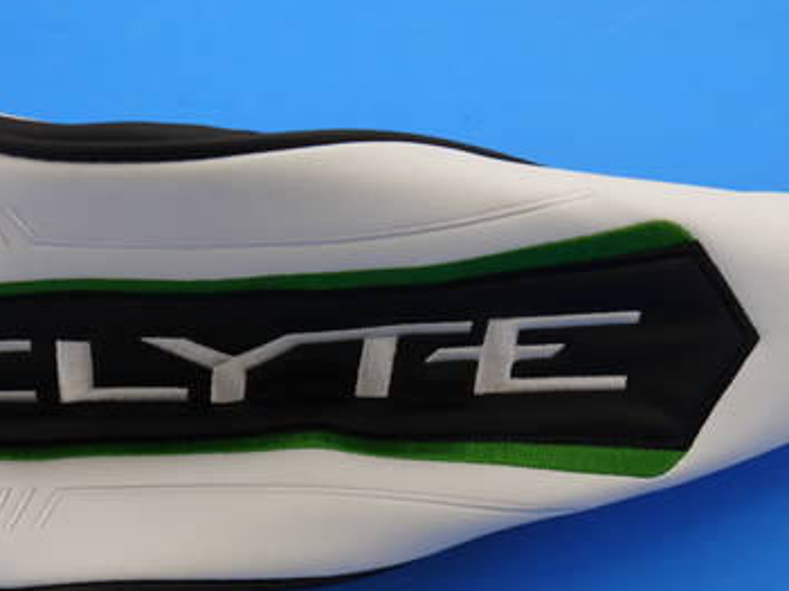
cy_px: 380
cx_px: 375
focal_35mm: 73
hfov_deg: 26.7
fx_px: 1663
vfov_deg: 20.1
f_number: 4.2
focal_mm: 20
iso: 160
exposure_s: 1/80
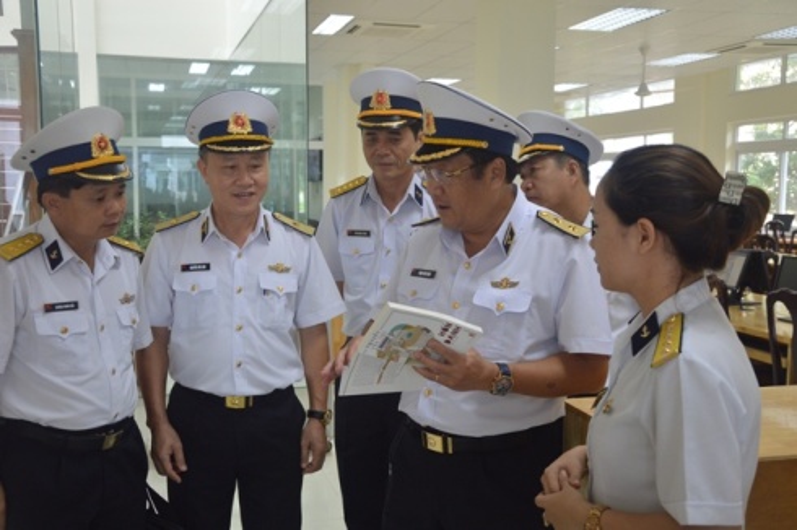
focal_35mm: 39
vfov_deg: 34.2
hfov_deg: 49.6
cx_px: 398
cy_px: 265
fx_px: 863
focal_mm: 26
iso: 400
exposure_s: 1/60
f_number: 4
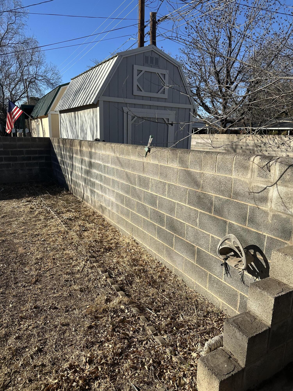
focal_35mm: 24
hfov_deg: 56.8
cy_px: 196
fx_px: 271
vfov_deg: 71.6
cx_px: 146
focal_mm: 6.86
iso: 80
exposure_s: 1/3861
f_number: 1.78
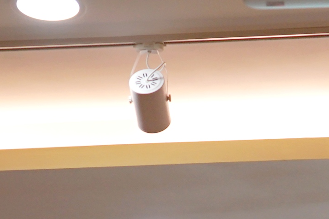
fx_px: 1078
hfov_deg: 17.3
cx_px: 241
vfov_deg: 10.6
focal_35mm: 118
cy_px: 437
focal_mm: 28
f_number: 4
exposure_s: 1/60
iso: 400
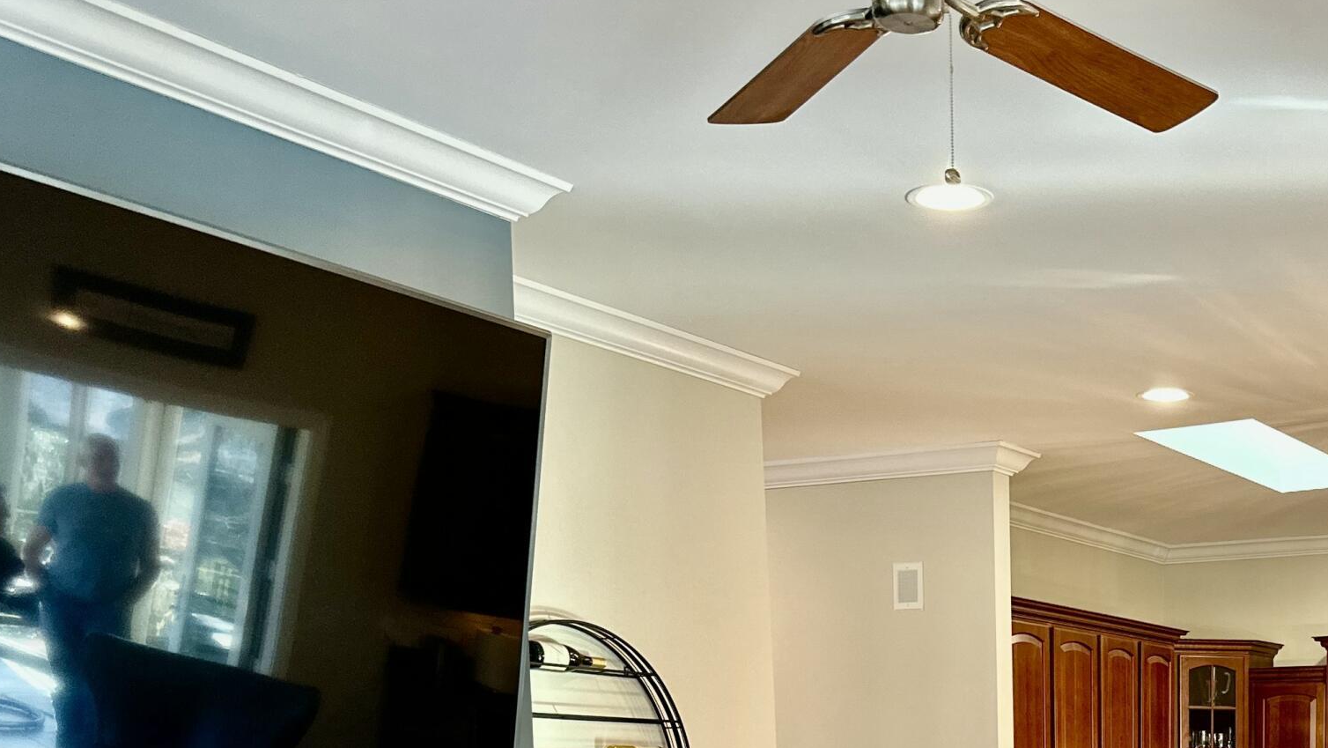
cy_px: 981
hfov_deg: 37.6
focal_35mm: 52
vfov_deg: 20.9
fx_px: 1831
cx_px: 1155
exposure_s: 1/60
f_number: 1.78
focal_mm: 6.86
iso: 160
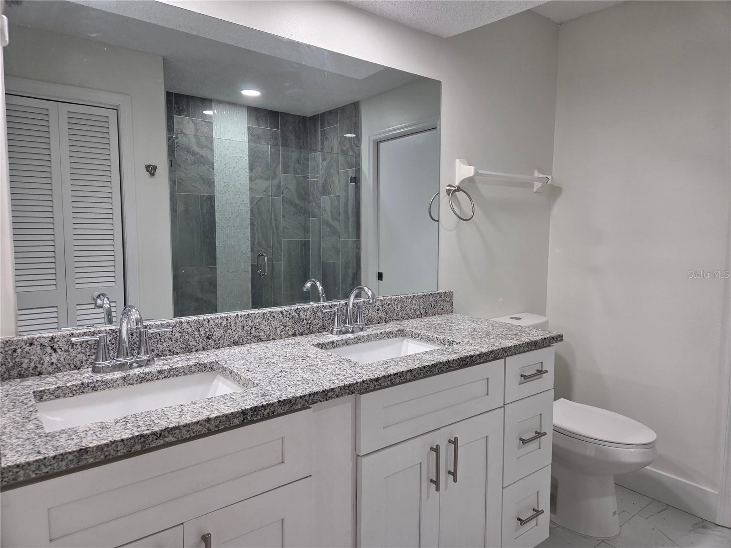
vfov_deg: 58.9
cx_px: 366
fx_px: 486
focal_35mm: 23
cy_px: 274
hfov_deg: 73.9
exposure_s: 1/120
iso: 160
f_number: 1.8
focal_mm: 5.4
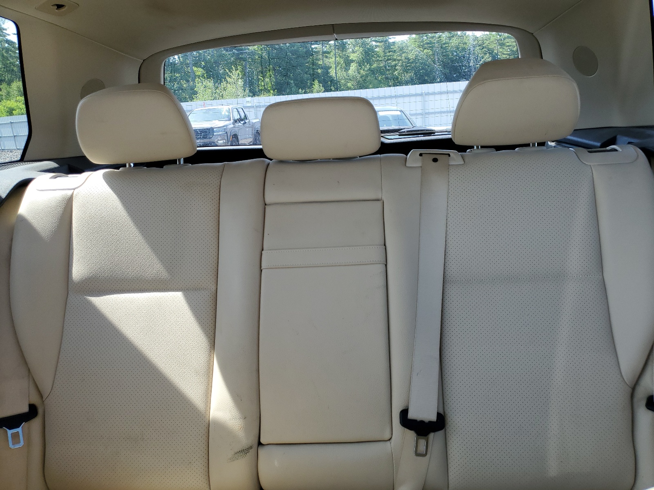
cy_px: 245
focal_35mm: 26
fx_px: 491
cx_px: 327
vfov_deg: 53.1
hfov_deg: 67.3
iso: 50
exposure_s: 1/167
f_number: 1.5
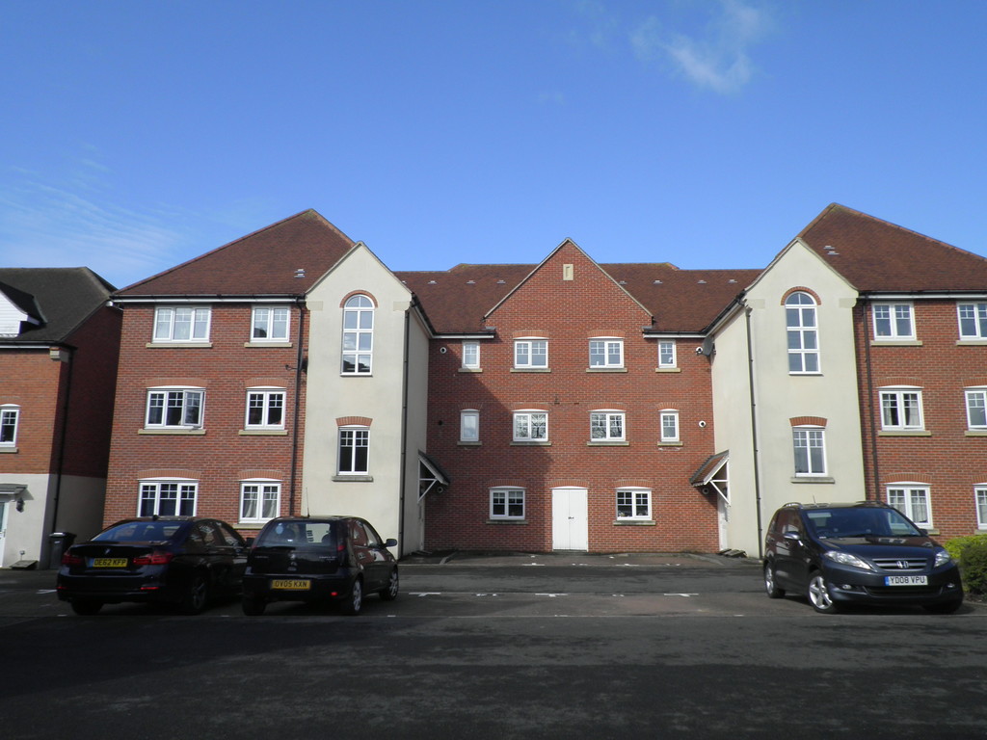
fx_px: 770
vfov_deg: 51.4
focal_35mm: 27
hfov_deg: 65.3
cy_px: 370
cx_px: 494
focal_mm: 5
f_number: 8.8
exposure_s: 1/80
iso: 64
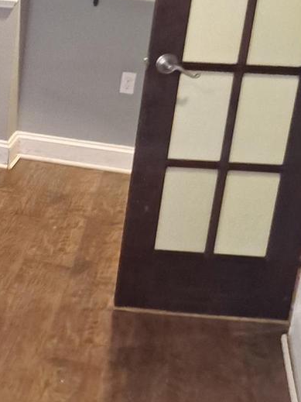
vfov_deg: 26.1
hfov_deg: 18.2
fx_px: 858
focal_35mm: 74
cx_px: -114
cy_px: 124
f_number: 2
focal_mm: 4.6
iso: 500
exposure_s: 1/20
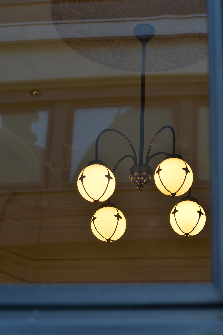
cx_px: 112
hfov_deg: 13.0
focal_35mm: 105
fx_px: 977
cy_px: 168
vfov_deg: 19.5
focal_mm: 105
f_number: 4
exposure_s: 1/50
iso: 100
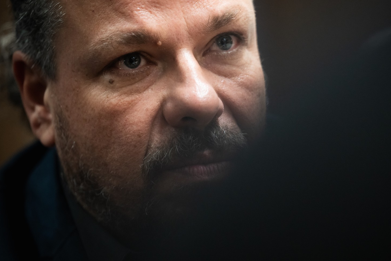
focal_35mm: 198
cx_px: 239
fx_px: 2150
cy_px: 139
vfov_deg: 6.9
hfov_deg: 10.4
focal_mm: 160
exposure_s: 1/200
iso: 2800
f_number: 2.8
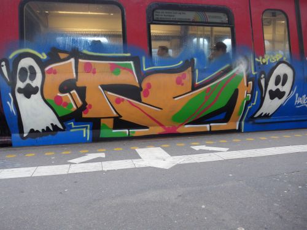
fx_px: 257
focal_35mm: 29
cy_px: 115
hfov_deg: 61.7
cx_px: 154
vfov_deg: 48.2
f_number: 2
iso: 400
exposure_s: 1/40
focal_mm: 6
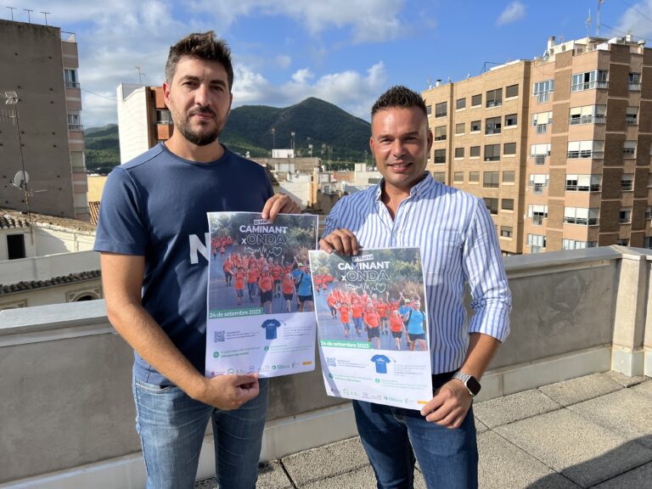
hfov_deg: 67.3
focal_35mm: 26
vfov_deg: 53.1
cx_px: 326
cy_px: 244
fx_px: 490
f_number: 1.5
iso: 50
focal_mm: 5.7
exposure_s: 1/4630
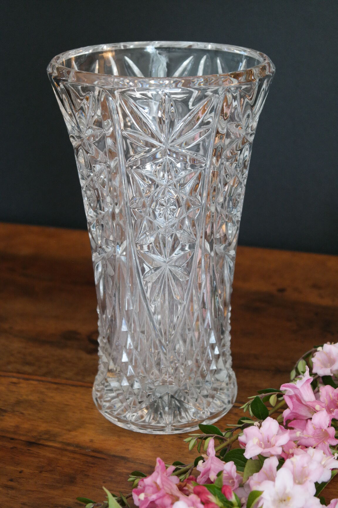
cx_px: 169
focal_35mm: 77
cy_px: 254
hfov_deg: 17.7
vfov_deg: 26.3
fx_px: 1084
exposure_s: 1/30
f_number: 5.6
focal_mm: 50
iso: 1600
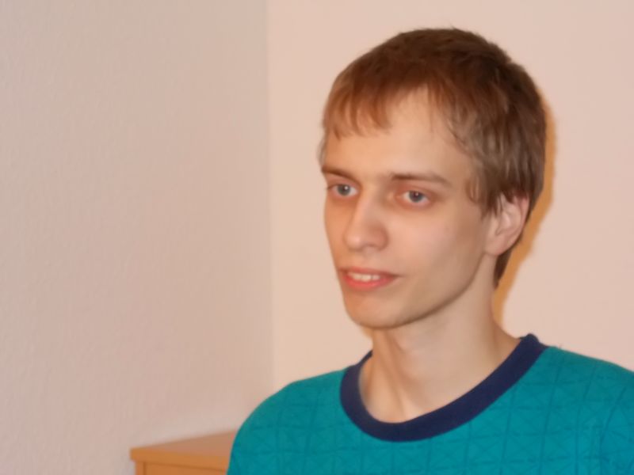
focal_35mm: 86
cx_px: 317
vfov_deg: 17.2
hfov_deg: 22.8
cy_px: 238
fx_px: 1575
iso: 400
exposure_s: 1/4
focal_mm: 15.4
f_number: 6.3
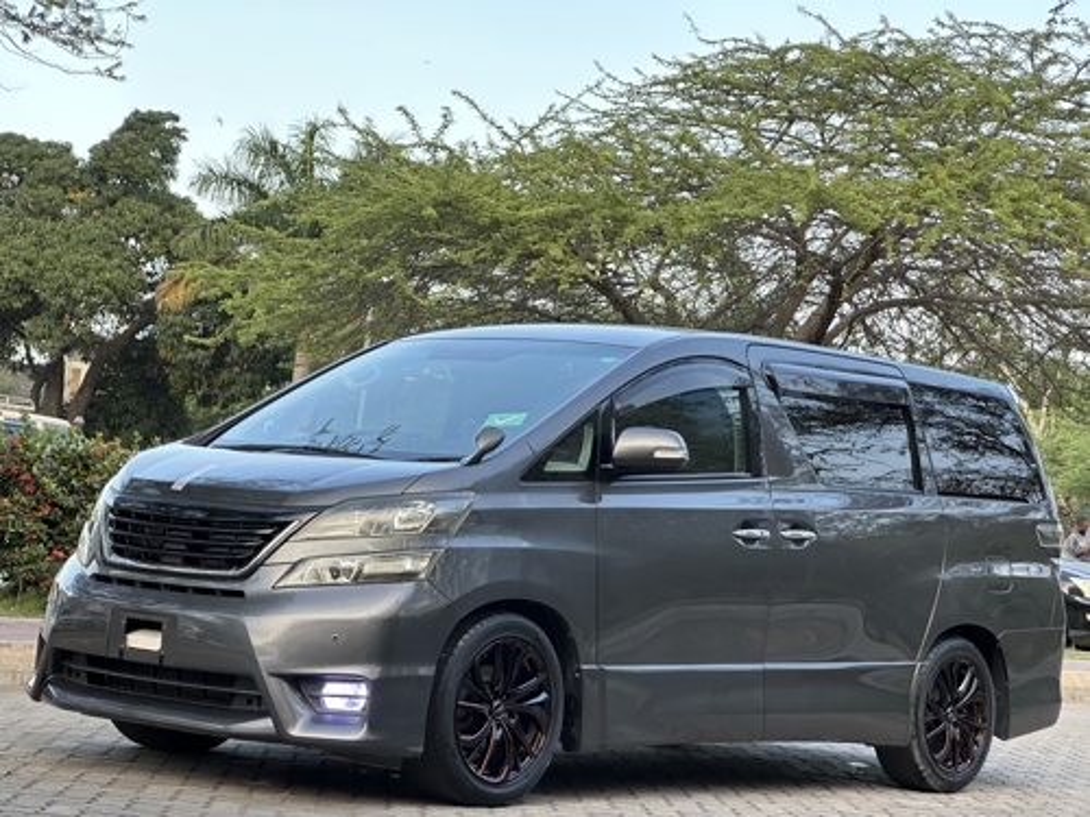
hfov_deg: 25.3
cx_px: 545
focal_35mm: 77
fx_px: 2425
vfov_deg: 19.1
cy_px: 408
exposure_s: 1/99
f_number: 2.8
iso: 100
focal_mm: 9
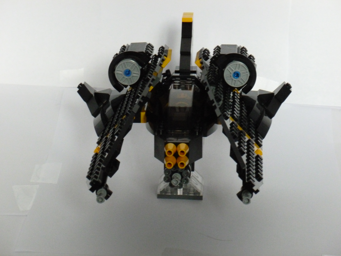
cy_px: 128
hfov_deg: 14.9
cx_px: 170
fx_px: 1300
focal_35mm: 132
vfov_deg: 11.2
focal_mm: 23.6
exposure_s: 1/30
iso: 800
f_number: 5
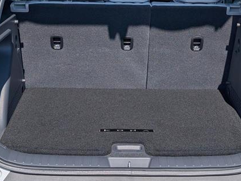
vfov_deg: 19.5
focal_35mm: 75
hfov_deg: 26.0
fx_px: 522
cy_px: 46
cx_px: 123
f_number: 1.68
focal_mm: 6.9
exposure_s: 1/2000
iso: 21
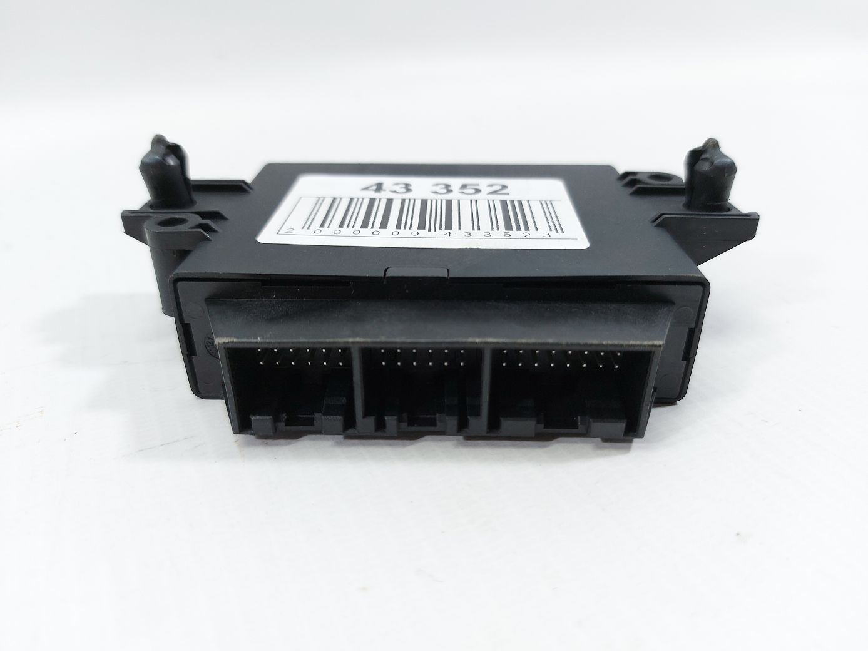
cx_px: 434
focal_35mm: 24
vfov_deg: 56.8
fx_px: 602
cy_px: 326
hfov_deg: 71.6
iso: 64
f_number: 1.8
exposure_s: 1/50
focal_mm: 5.23
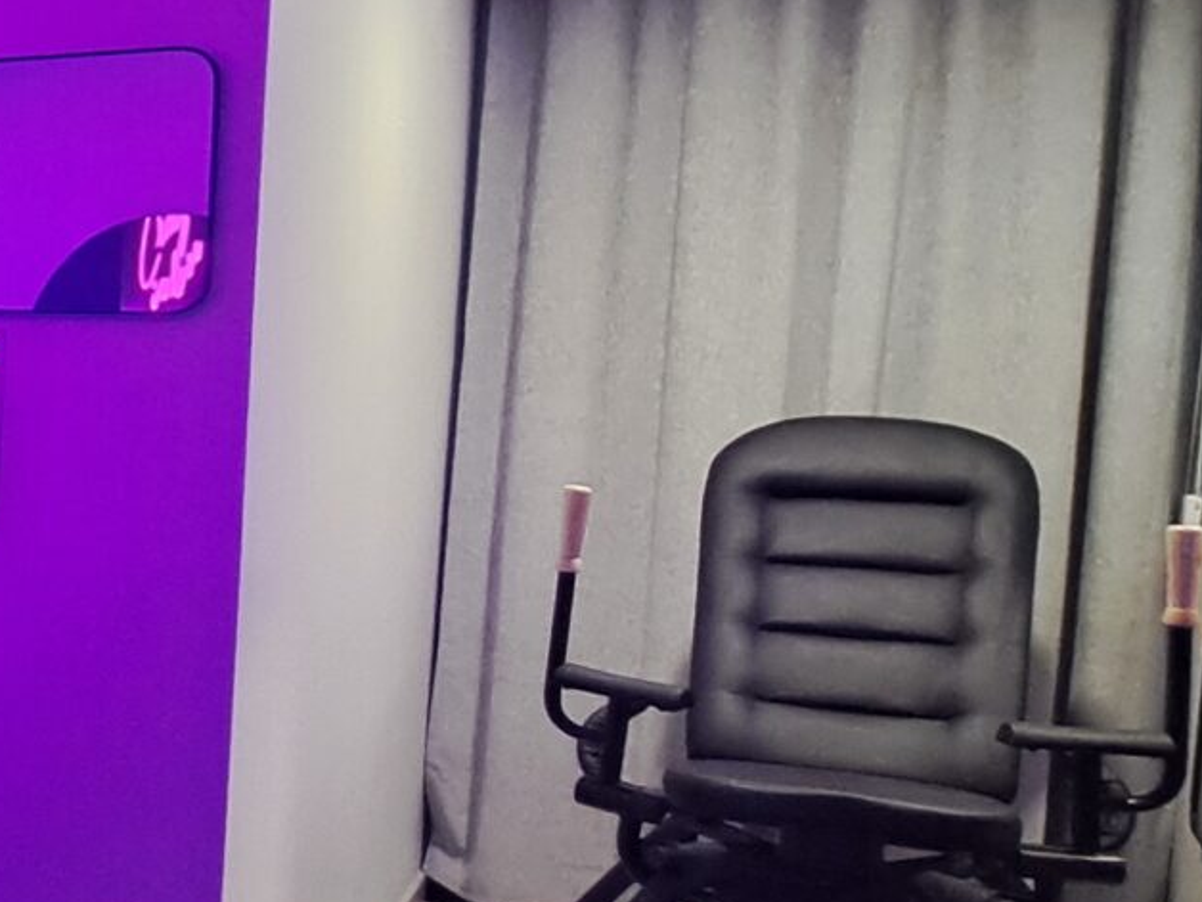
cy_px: 469
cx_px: -884
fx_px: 1840
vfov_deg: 27.5
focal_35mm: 53
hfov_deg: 22.9
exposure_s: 1/33
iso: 200
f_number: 2.2
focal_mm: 1.74
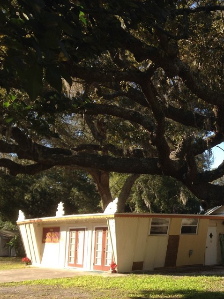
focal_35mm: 53
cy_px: 171
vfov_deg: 36.1
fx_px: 458
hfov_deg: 26.0
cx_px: 228
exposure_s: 1/526
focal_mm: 4.12
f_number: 2.4
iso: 50
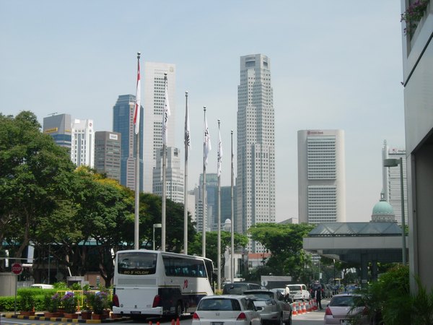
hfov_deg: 27.0
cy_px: 162
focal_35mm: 72
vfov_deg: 20.4
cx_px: 216
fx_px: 901
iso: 79
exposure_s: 1/362
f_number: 6.3
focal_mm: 14.9
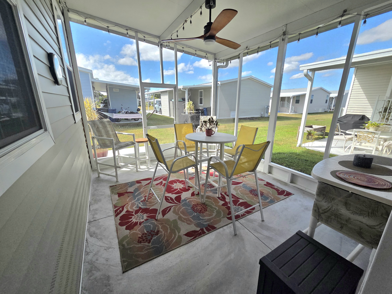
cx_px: 196
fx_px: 147
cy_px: 147
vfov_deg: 89.9
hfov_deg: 106.2
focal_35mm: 13
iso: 125
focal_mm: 2.2
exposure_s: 1/2000
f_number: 2.2
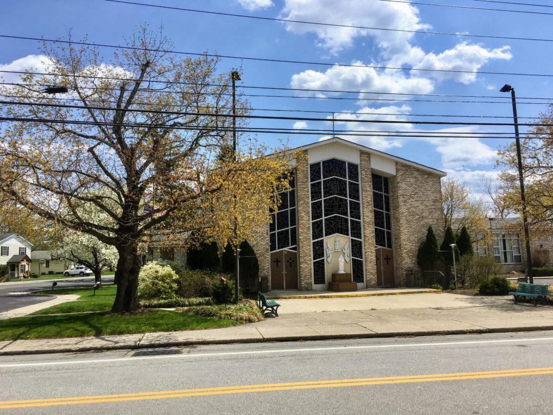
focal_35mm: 29
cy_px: 208
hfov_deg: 61.7
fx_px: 463
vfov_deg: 48.2
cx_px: 276
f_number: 2.2
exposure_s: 1/2137
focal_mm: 4.15
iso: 25
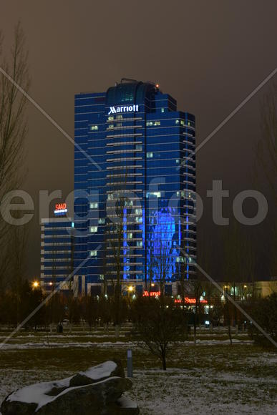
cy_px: 208
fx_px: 830
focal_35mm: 72
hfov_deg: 18.9
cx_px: 138
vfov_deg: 28.1
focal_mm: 48
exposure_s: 13
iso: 100
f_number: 11
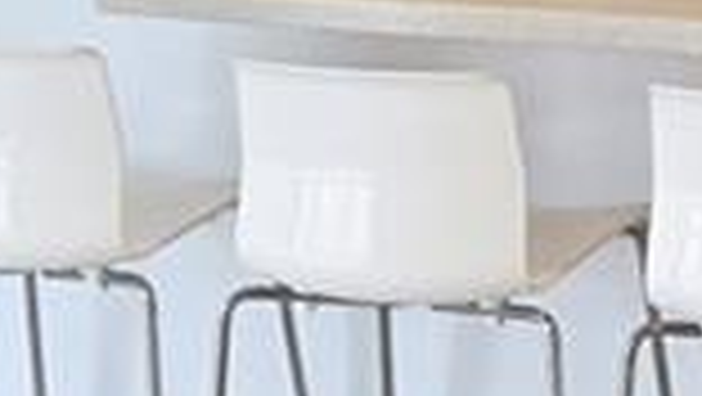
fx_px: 3595
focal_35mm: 193
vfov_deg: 6.3
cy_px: -86
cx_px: 981
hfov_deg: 10.8
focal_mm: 5.4
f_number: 1.8
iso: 64
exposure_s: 1/120
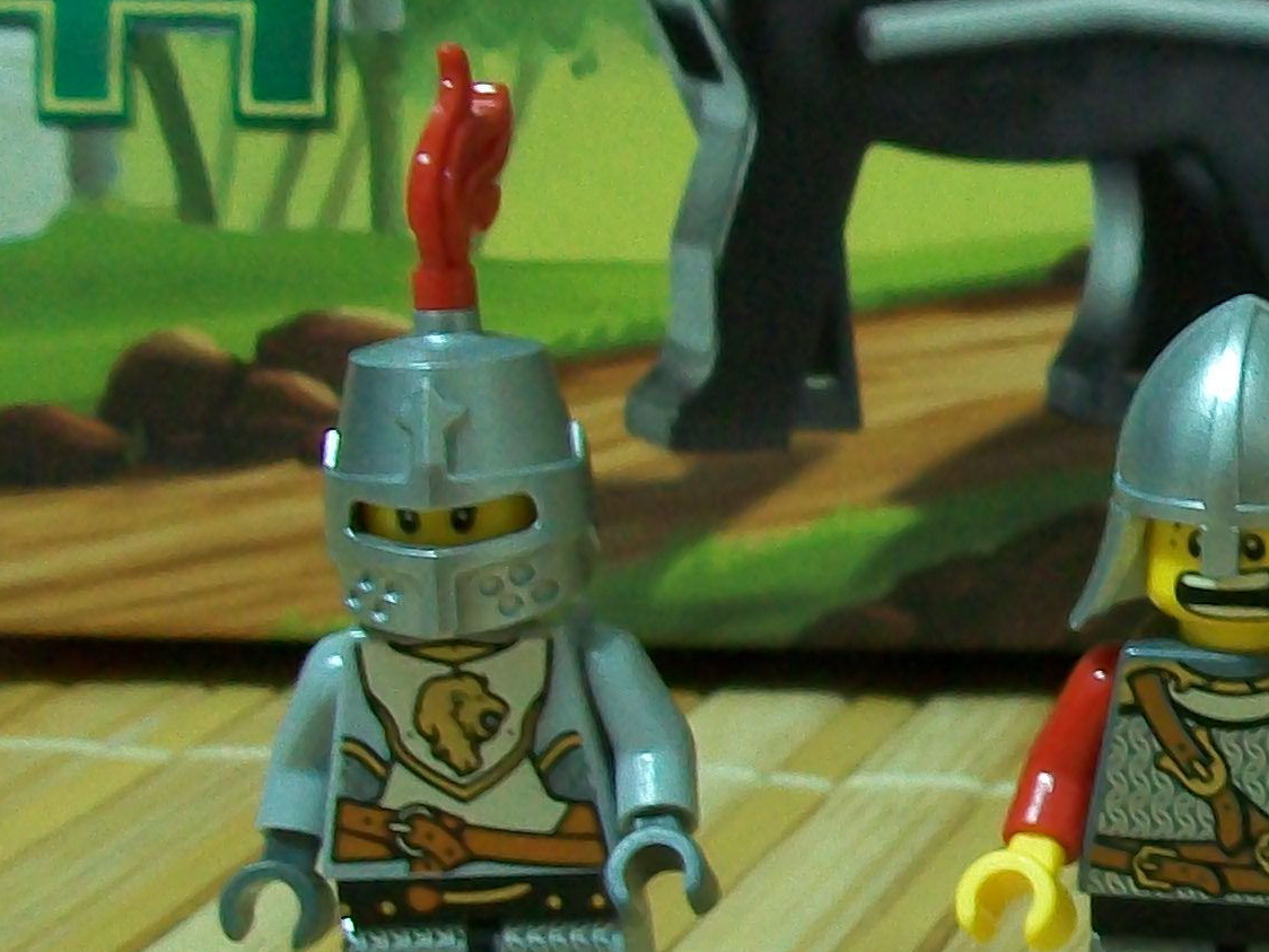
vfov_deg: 14.1
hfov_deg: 16.8
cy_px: 558
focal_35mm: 105
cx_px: 1957
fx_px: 3849
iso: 160
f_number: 2.8
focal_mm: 5.7
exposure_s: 1/8
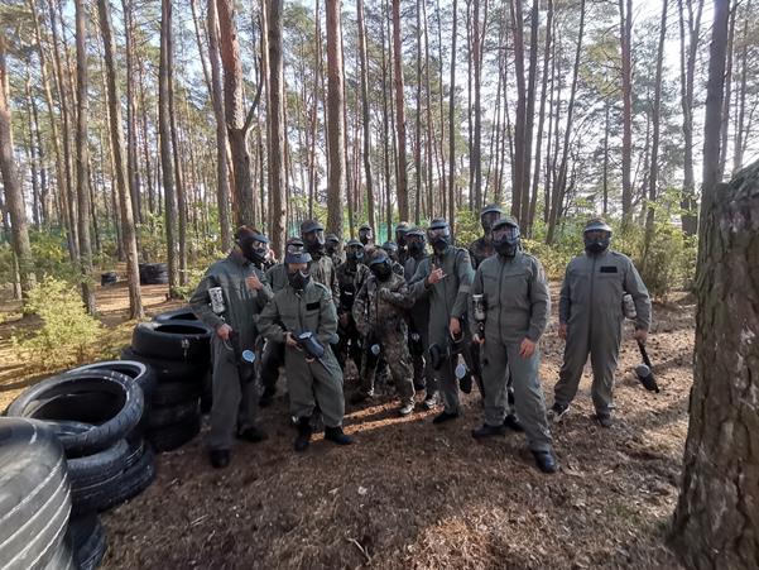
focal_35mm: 17
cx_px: 380
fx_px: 373
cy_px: 285
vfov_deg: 74.7
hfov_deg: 91.0
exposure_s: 1/164
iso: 50
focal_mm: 1.78
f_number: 2.4
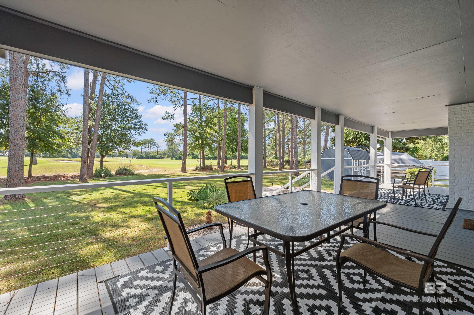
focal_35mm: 14
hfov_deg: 104.3
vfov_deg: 81.1
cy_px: 158
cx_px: 237
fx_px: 184
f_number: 10
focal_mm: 14
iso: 125
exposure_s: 1/60
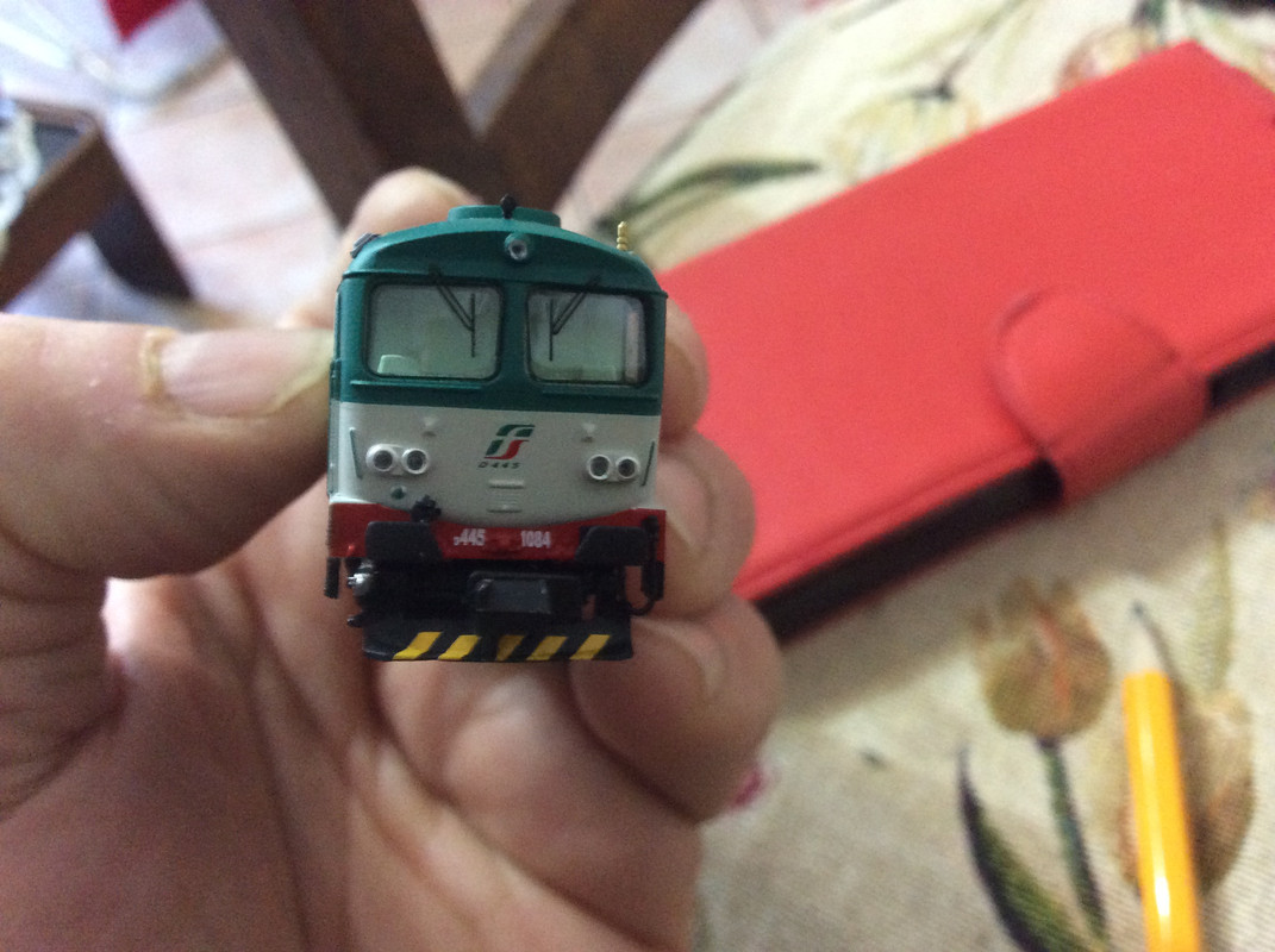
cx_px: 638
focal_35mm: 32
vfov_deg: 44.1
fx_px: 1177
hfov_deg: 56.9
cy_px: 476
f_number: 2.4
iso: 320
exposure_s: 1/17
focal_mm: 3.3
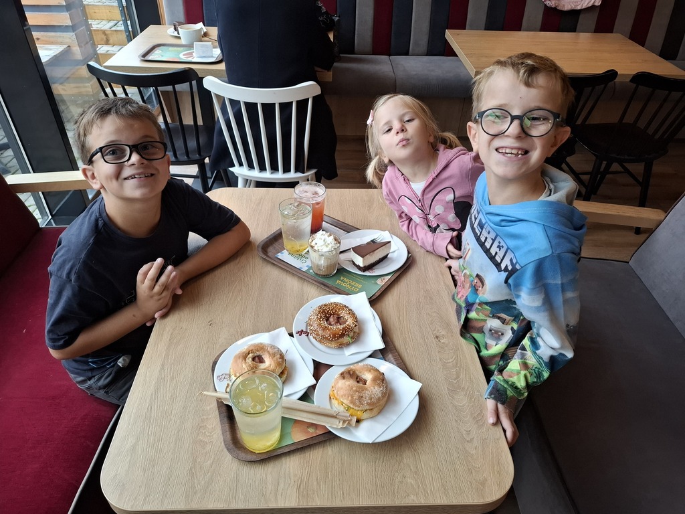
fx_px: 455
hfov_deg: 73.9
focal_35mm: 23
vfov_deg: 58.9
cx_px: 342
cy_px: 257
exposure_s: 1/100
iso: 250
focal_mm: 5.54
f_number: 1.8
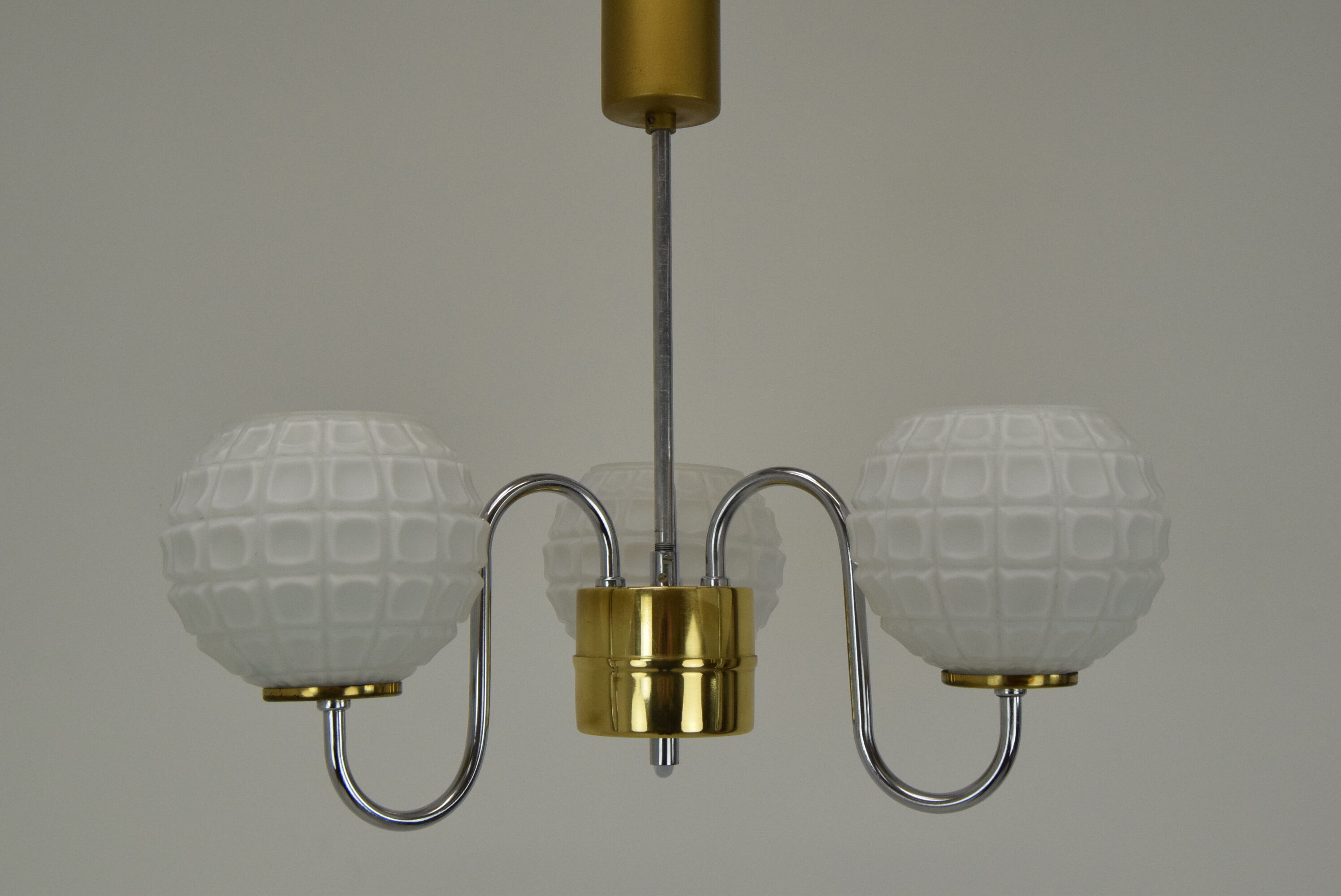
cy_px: 448
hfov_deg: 41.1
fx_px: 1789
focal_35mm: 48
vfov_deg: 28.1
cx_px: 670
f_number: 11
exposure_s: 1/500
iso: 1600
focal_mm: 32
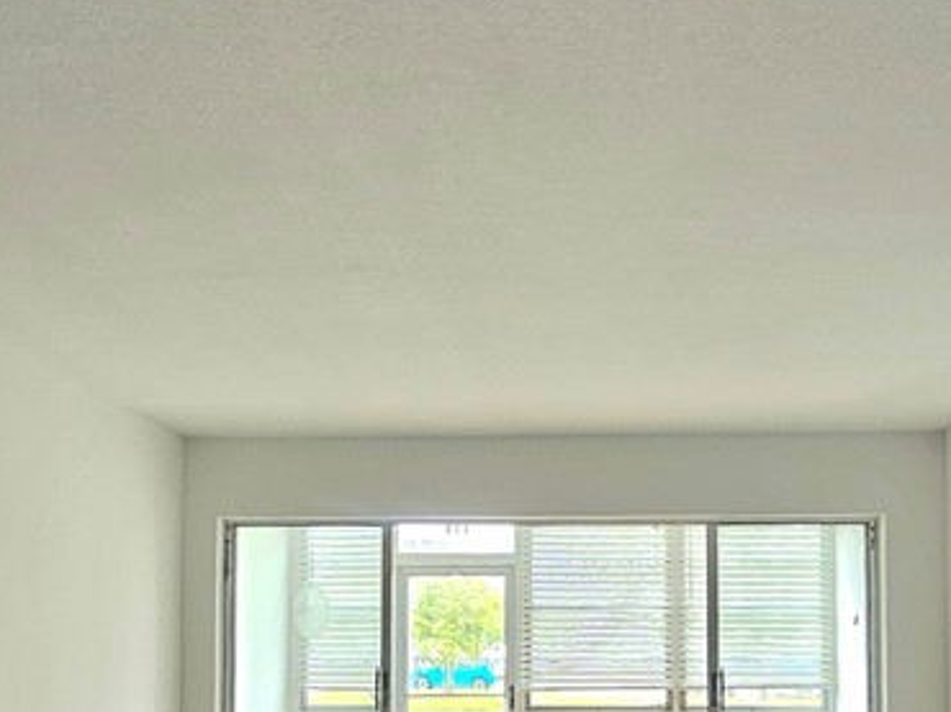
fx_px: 988
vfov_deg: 38.0
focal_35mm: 36
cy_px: 581
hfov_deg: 51.1
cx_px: 565
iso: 64
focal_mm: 2.2
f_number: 2.2
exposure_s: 1/60.2
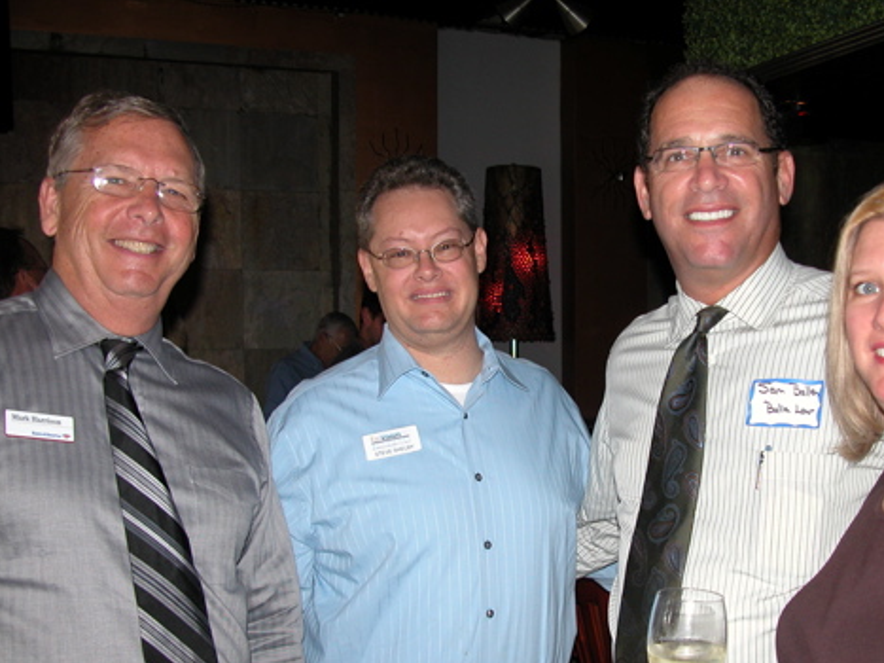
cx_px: 560
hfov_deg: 41.7
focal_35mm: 45
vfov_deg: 32.0
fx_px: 1149
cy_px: 411
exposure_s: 1/60
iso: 100
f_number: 2.8
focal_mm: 8.9
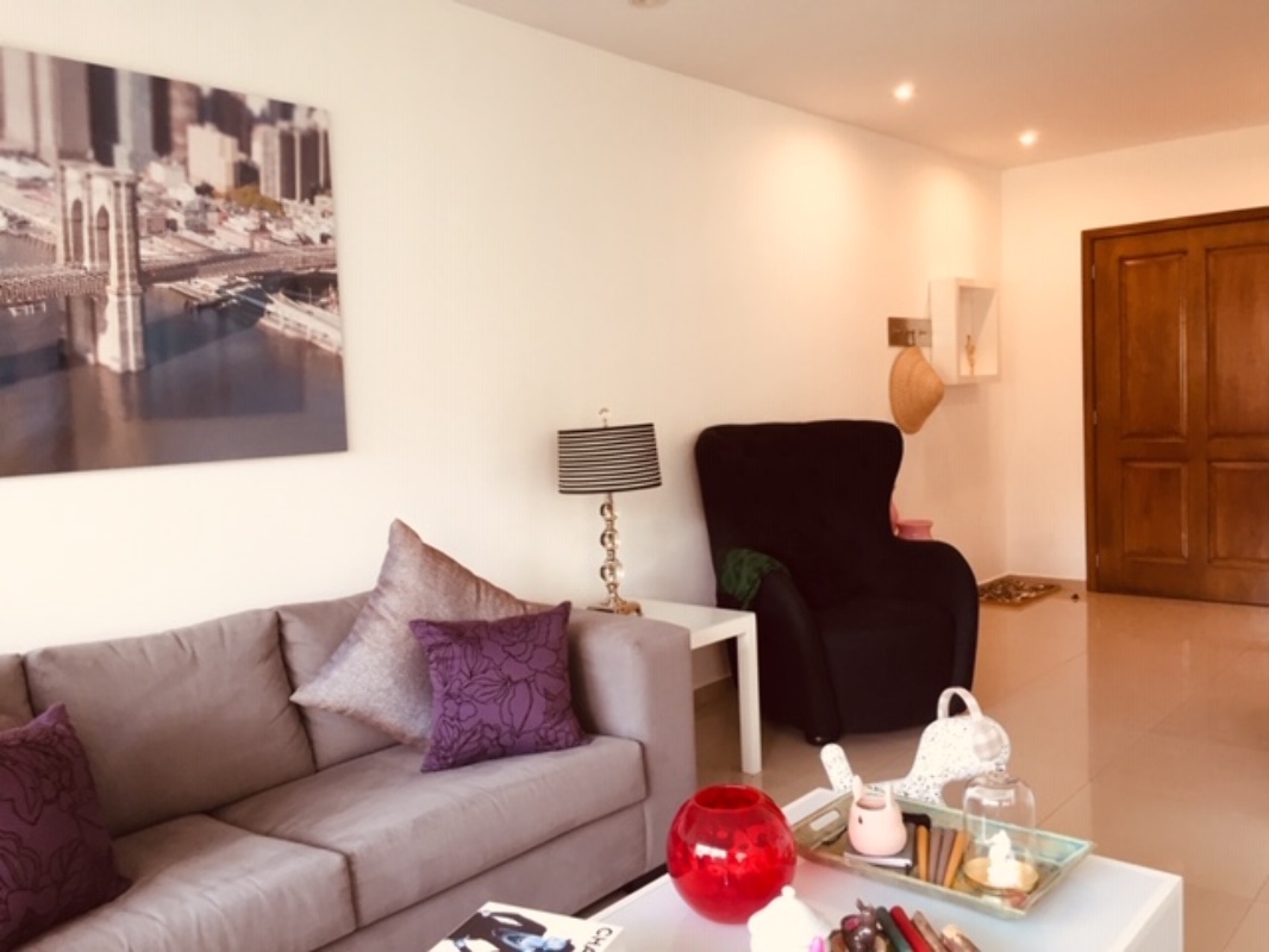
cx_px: 634
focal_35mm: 29
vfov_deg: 48.2
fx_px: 1063
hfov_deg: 61.6
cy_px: 476
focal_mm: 4.15
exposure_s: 1/30
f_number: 2.2
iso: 40
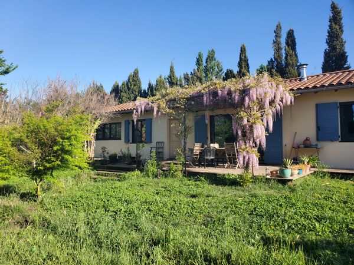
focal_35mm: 26
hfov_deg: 67.3
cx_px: 177
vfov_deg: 53.1
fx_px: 266
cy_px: 132
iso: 50
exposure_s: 1/710
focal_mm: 4.3
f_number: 2.4
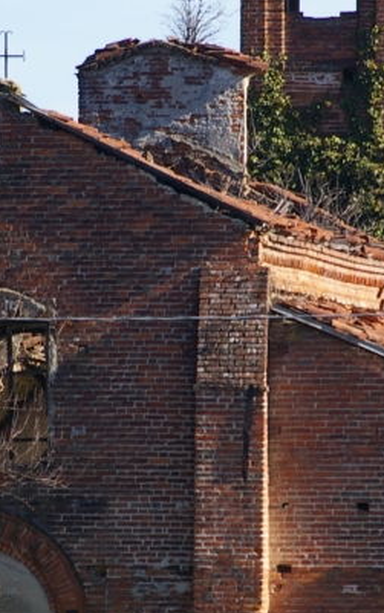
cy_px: 323
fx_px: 13047
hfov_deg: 1.7
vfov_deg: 2.7
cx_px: 121
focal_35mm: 780
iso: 200
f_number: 8
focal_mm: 200
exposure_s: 1/350
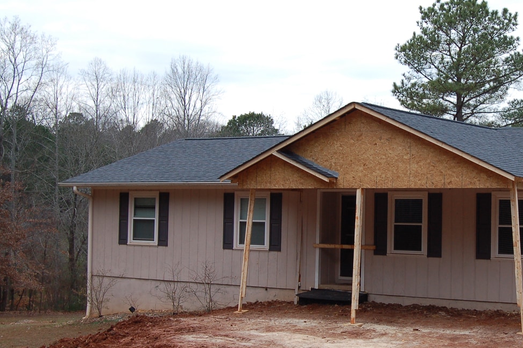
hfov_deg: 30.4
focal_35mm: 65
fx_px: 943
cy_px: 166
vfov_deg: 20.9
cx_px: 404
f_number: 10
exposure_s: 1/200
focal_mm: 28
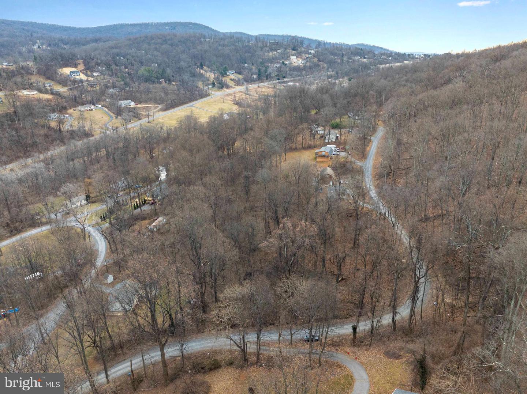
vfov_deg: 56.8
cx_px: 264
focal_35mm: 24
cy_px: 197
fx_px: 365
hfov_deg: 71.6
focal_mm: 12.29
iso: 400
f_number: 5
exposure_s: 1/240
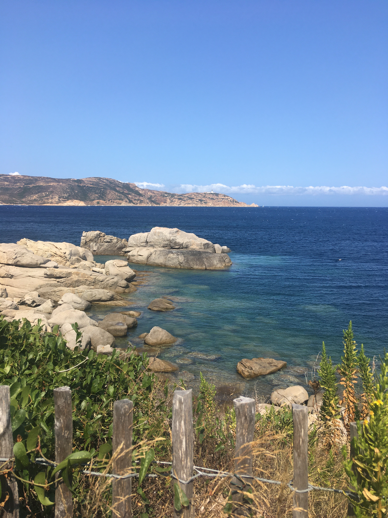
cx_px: 194
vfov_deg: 61.7
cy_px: 259
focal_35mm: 29
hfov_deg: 48.2
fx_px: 433
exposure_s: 1/1637
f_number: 2.2
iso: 25
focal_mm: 4.15
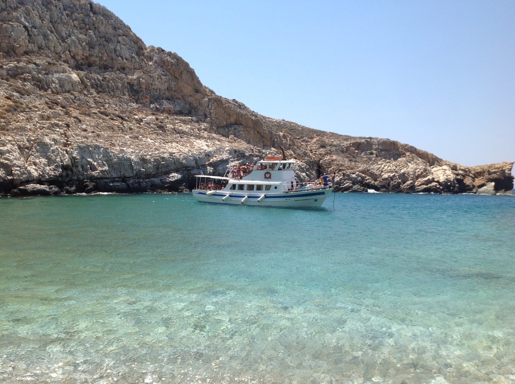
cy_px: 192
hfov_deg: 52.7
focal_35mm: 35
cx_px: 258
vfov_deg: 40.6
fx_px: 520
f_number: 2.4
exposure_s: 1/2326
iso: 80
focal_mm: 4.28
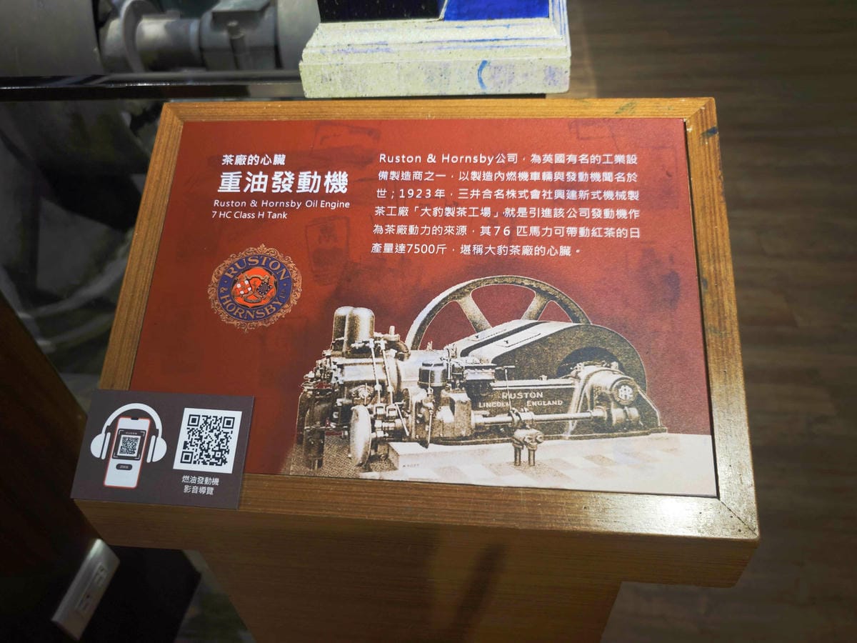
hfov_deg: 73.9
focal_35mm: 23
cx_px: 428
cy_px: 322
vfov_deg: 58.9
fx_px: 569
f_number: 1.63
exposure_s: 1/30
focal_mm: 8.72
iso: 400
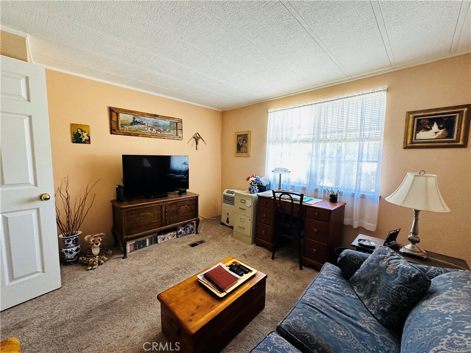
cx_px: 236
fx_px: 190
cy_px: 176
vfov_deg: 85.7
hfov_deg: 102.1
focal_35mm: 14
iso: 200
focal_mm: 2.22
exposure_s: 1/99
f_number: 2.2
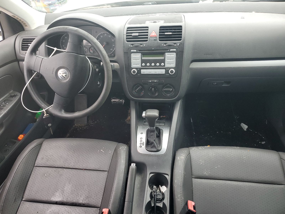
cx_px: 142
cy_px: 107
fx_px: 214
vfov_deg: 53.1
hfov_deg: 67.3
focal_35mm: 26
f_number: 1.5
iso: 62
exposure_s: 1/120
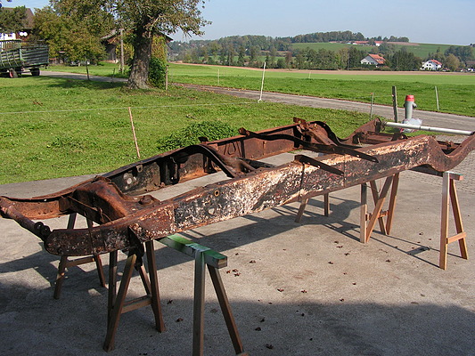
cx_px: 238
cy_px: 178
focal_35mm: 36
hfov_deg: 51.3
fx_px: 494
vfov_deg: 39.7
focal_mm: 6
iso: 64
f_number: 4.8
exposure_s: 1/400
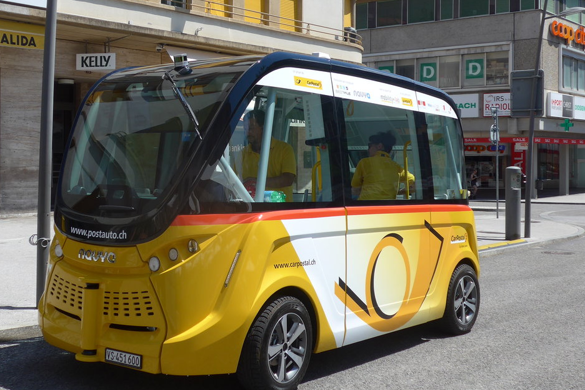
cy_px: 156
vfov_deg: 28.0
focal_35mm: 48
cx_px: 249
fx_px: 780
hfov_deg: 41.0
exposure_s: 1/1600
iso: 80
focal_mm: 7.5
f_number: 2.8
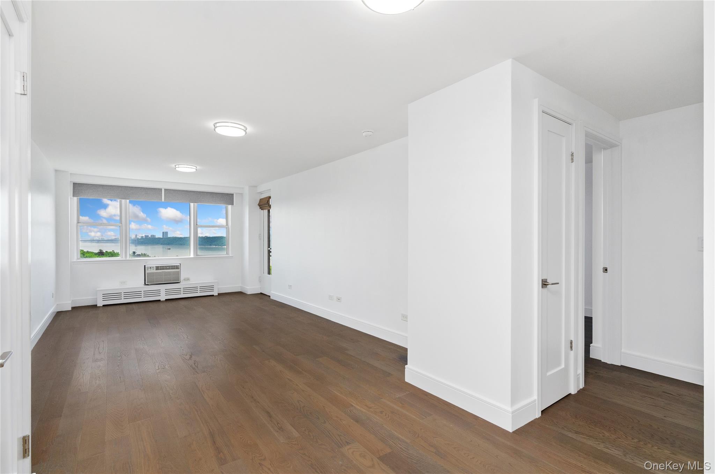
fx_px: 327
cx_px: 358
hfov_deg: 95.1
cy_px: 237
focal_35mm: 16
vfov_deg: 71.8
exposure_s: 1/8
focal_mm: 11
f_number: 9
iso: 400
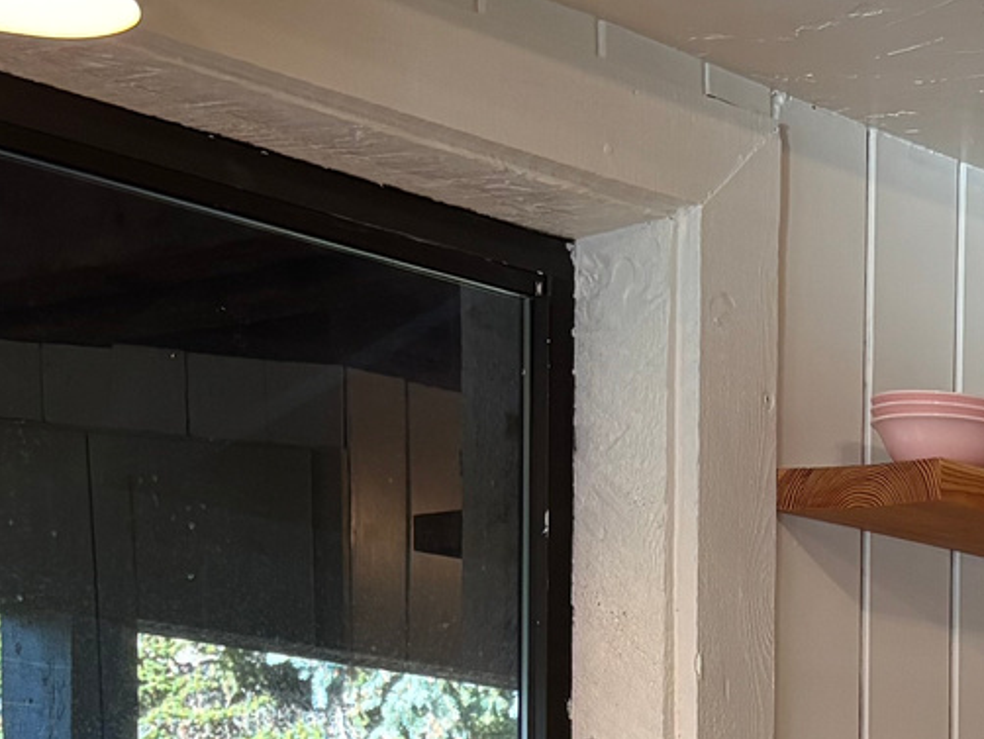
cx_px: 1278
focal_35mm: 106
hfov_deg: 17.4
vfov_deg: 12.4
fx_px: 3015
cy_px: 1474
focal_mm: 5.96
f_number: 1.6
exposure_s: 1/60
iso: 80
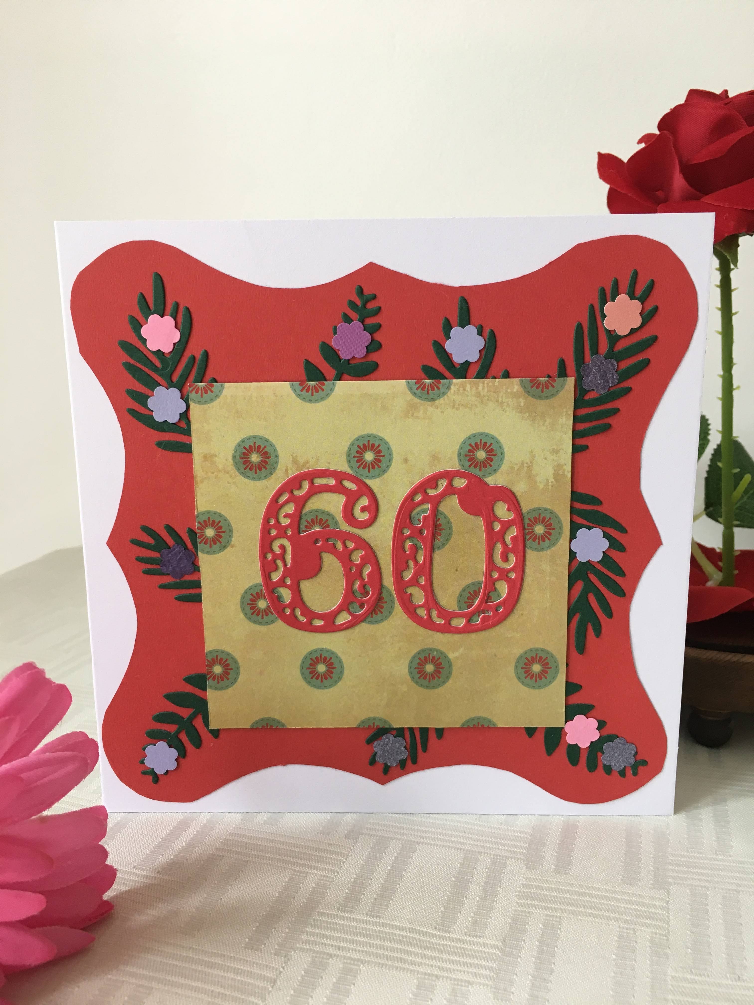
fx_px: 842
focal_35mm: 29
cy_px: 502
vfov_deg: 61.7
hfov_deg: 48.2
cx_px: 377
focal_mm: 4.15
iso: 40
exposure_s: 1/33
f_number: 2.2
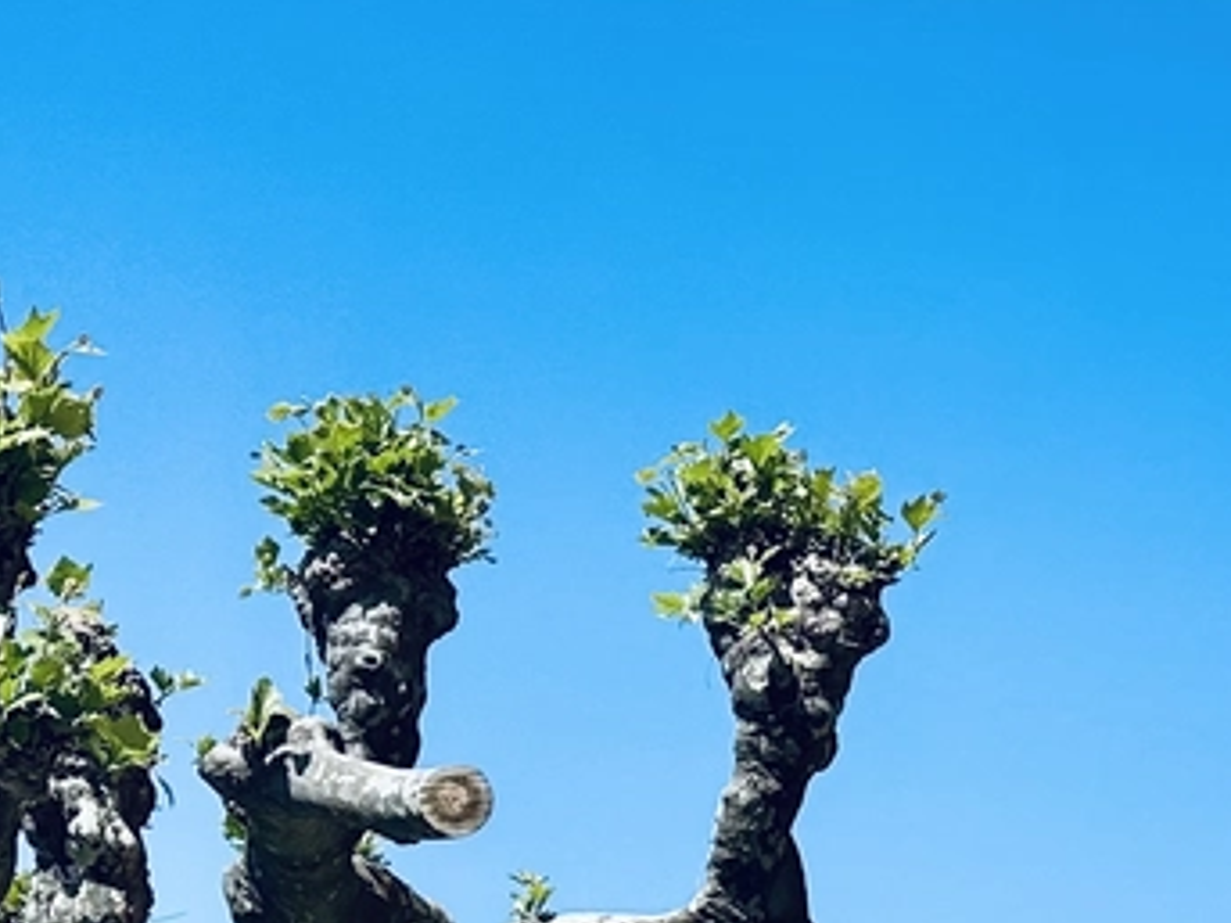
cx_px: 1705
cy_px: 1047
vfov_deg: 13.8
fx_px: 3733
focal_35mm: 105
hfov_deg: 17.3
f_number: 1.78
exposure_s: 1/4348
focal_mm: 6.86
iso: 80
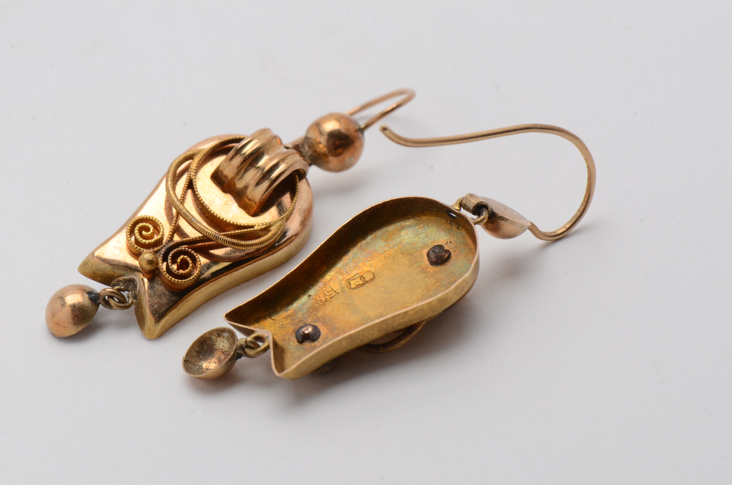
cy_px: 242
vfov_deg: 10.7
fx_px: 2587
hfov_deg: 16.1
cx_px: 366
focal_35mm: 128
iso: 200
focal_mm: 85
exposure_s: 1/125
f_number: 18
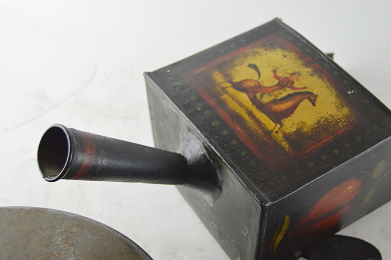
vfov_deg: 25.7
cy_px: 130
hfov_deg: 37.9
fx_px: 570
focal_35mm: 52
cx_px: 196
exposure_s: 1/60
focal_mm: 35
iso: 400
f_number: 4.5
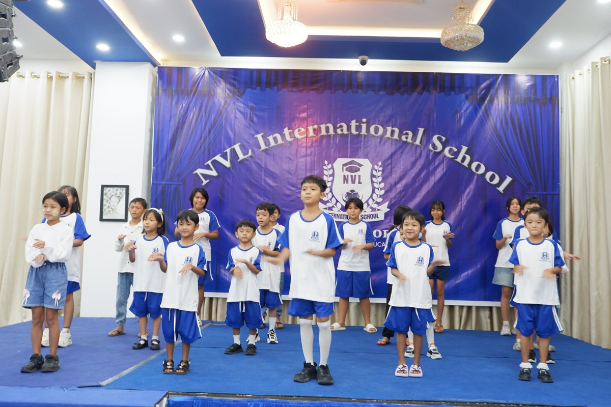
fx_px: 594
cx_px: 306
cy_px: 204
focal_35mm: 35
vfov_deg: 37.9
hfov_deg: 54.4
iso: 2000
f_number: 4.4
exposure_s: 1/50
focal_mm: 23.5
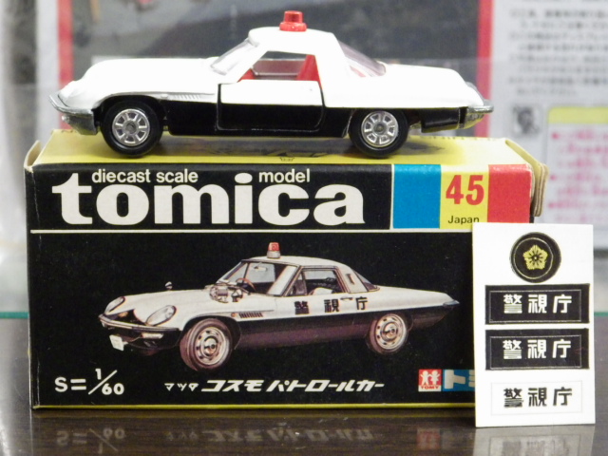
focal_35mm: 87
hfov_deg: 22.5
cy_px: 228
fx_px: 1528
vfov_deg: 17.0
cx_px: 304
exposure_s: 1/30
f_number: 4.4
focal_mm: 15.6
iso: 1600
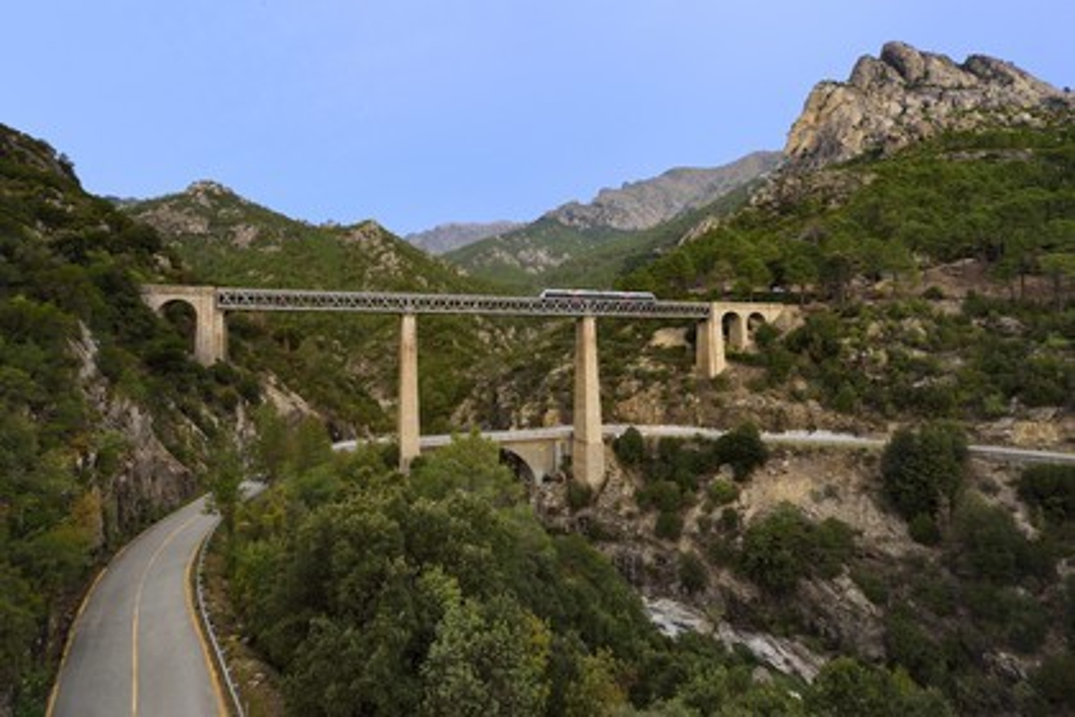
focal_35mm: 14
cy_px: 358
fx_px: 418
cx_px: 538
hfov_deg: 104.3
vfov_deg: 81.2
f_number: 16
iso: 800
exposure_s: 1/60
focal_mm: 14
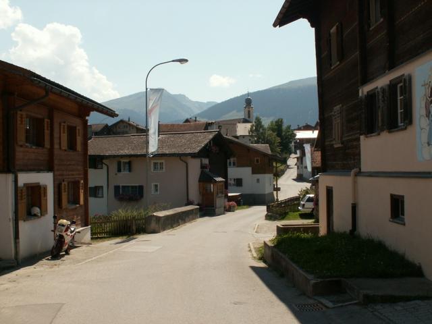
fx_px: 587
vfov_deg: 30.9
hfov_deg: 40.4
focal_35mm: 47
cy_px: 162
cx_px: 216
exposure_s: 1/200
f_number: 8
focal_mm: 7.76
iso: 50
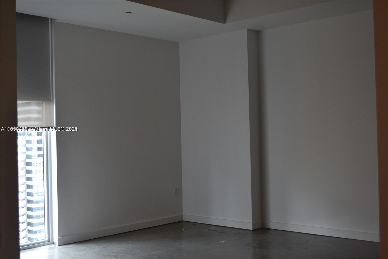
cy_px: 130
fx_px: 485
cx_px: 194
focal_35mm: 45
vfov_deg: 29.9
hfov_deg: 43.6
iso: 800
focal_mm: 30
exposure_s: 1/60
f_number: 5
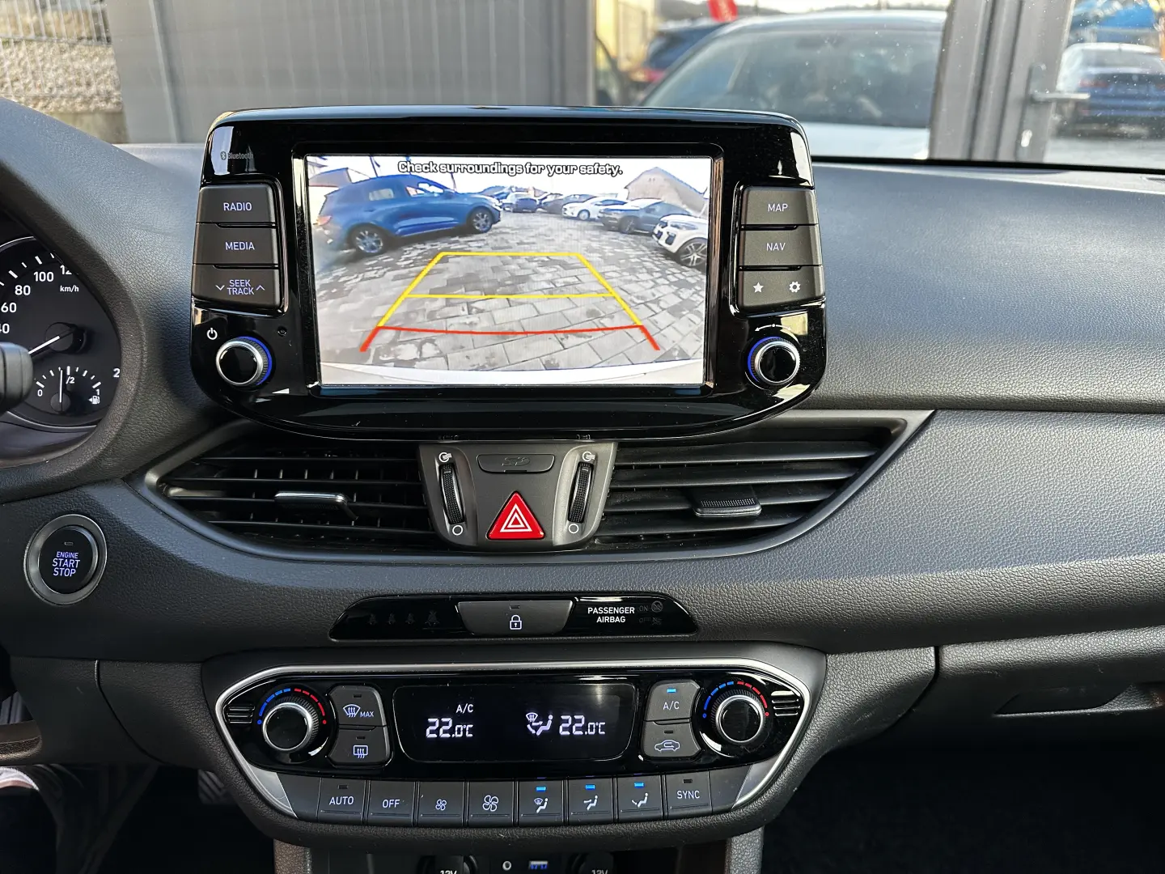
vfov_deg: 56.8
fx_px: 808
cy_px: 437
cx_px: 582
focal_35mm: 24
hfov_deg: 71.6
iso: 160
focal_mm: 6.86
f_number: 1.78
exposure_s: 1/121
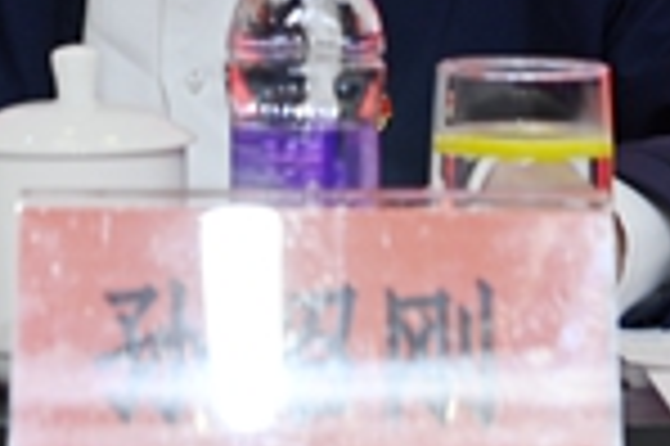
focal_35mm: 212
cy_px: -417
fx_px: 3941
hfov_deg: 9.7
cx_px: 238
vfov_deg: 6.3
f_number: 4
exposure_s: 1/160
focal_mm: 45
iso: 400
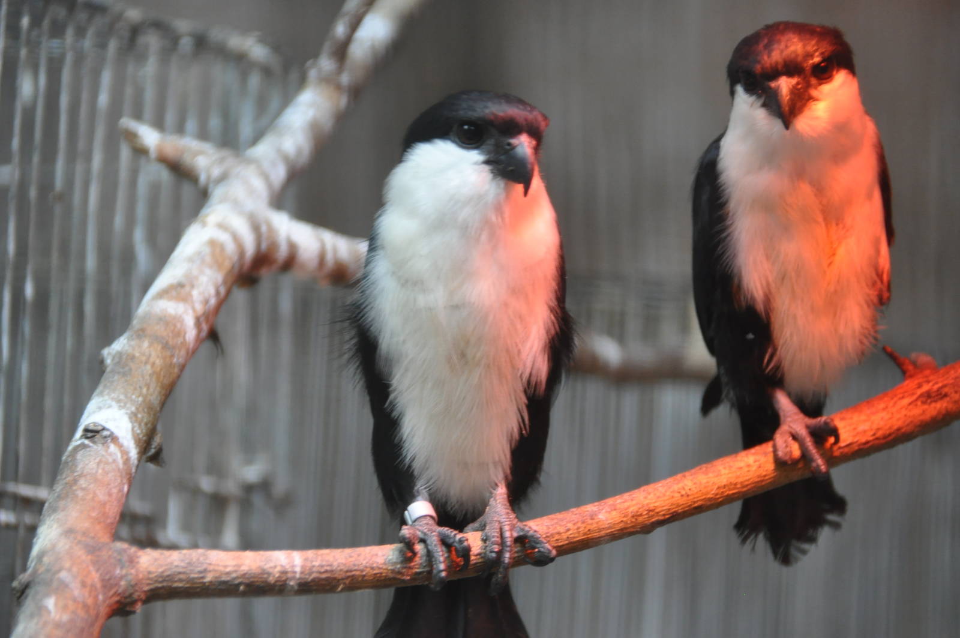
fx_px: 9190
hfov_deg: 6.0
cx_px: 480
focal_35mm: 345
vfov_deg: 4.0
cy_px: 319
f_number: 5.6
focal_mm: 230
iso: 1000
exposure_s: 1/40
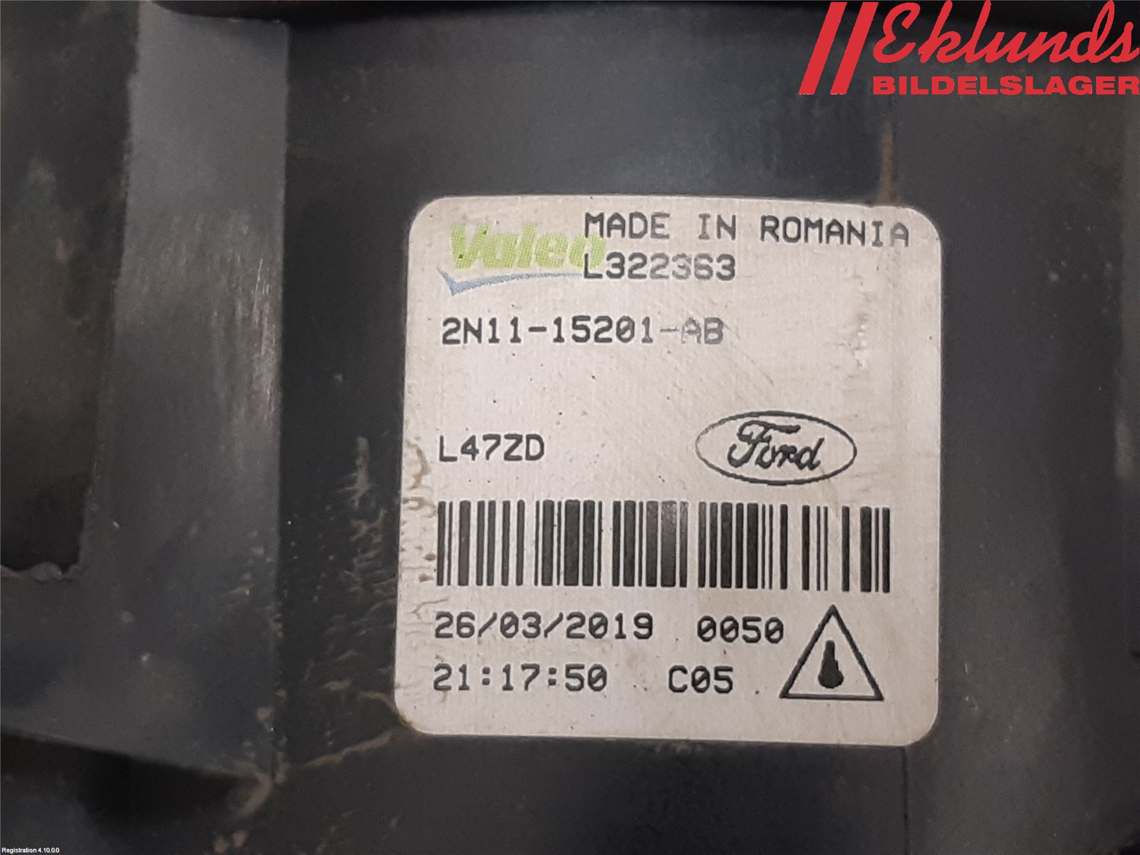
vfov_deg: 53.1
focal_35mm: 26
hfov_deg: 67.3
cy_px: 428
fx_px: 856
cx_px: 570
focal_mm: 3.93
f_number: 1.7
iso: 160
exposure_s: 1/50
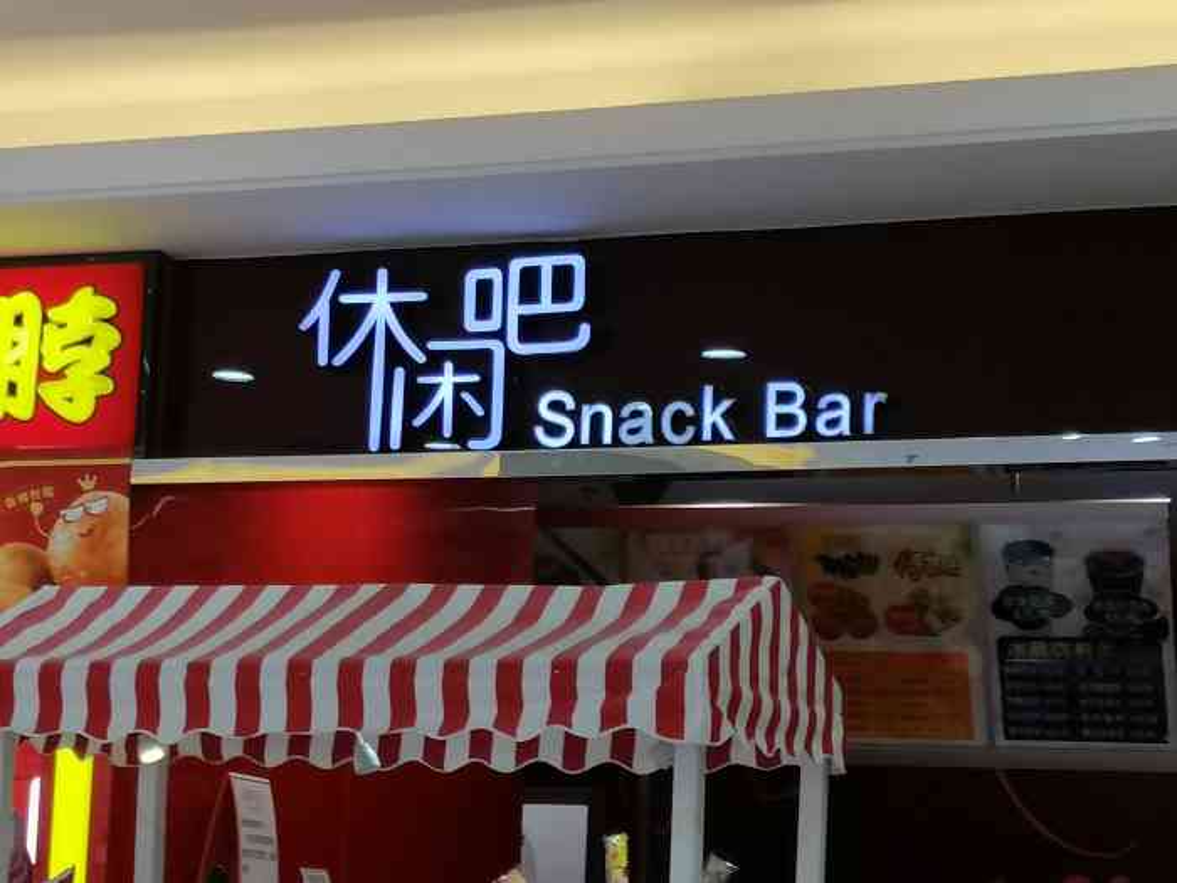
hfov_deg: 21.8
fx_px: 3060
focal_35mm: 90
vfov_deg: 16.4
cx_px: 588
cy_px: 442
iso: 80
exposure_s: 1/50
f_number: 2.2
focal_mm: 3.81
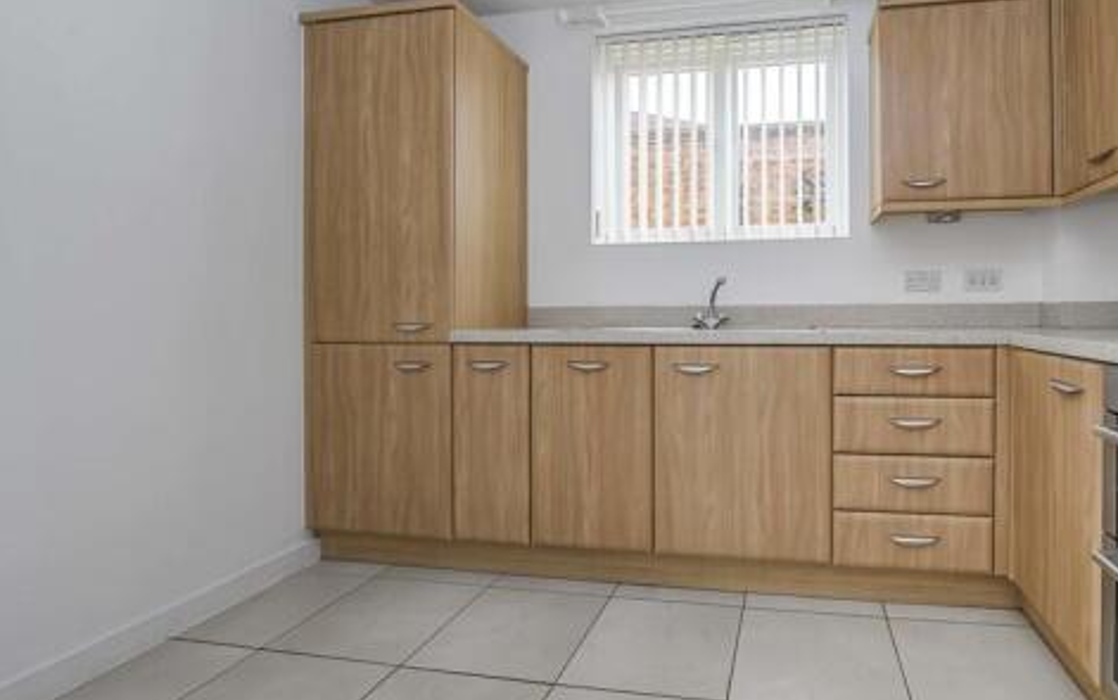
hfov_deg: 92.4
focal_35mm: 17
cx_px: 699
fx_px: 518
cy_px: 288
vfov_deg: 67.6
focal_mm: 12
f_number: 9
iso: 320
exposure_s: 1/15
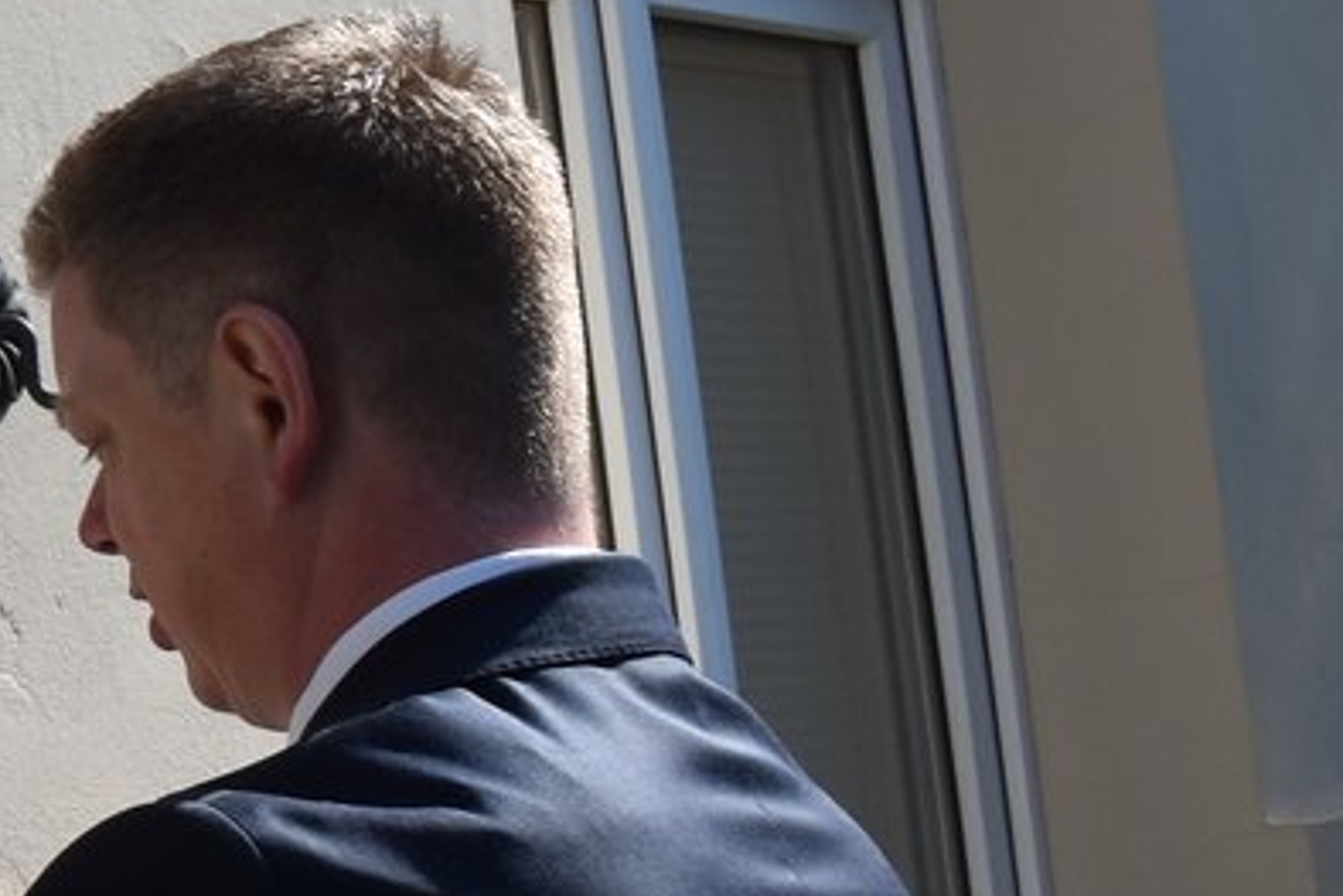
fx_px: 5112
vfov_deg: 10.0
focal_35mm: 137
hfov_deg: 12.8
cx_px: -1455
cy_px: 104
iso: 100
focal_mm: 18
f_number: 9
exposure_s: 1/320
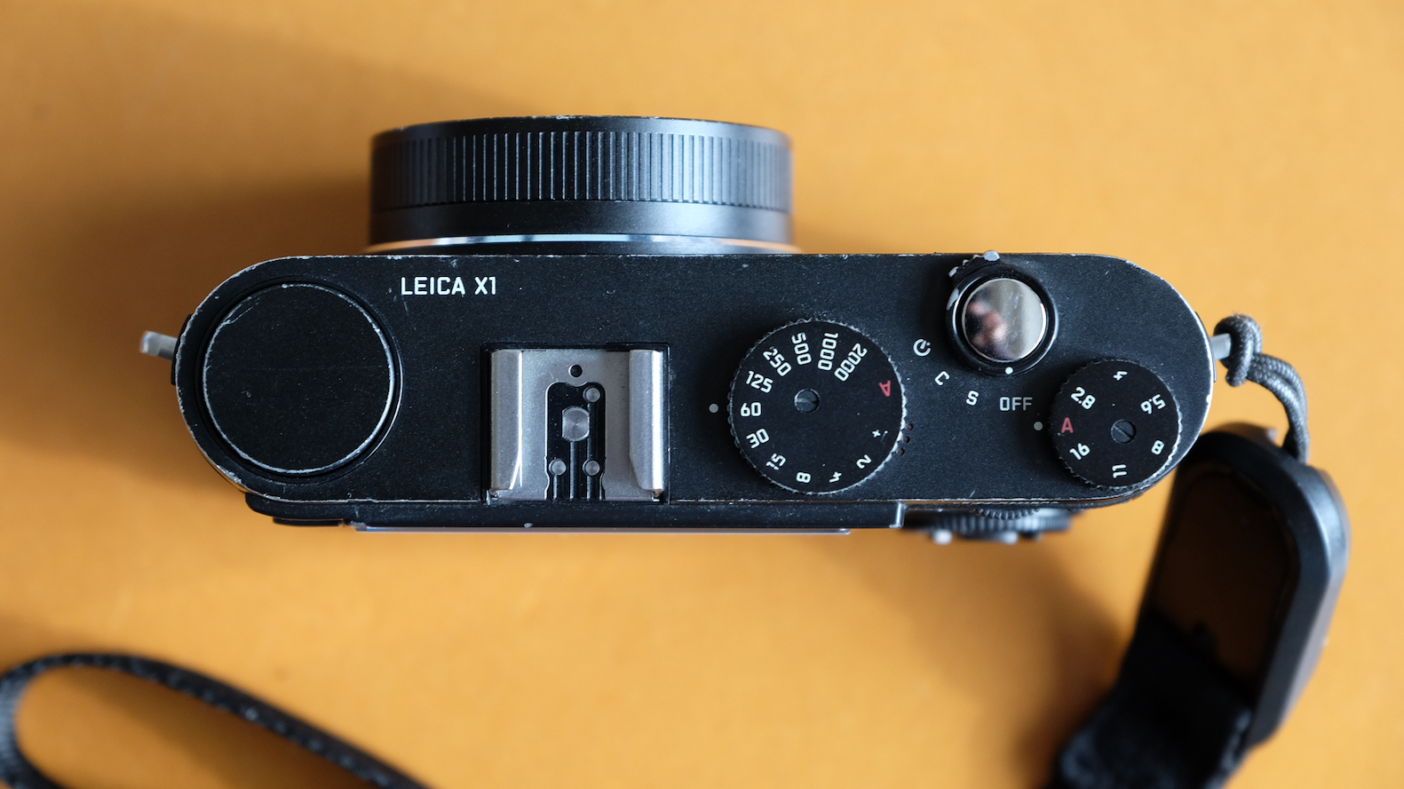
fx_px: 3276
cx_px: 699
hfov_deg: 24.2
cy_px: 393
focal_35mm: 88
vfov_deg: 13.7
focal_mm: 55
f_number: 2.8
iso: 800
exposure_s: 1/80
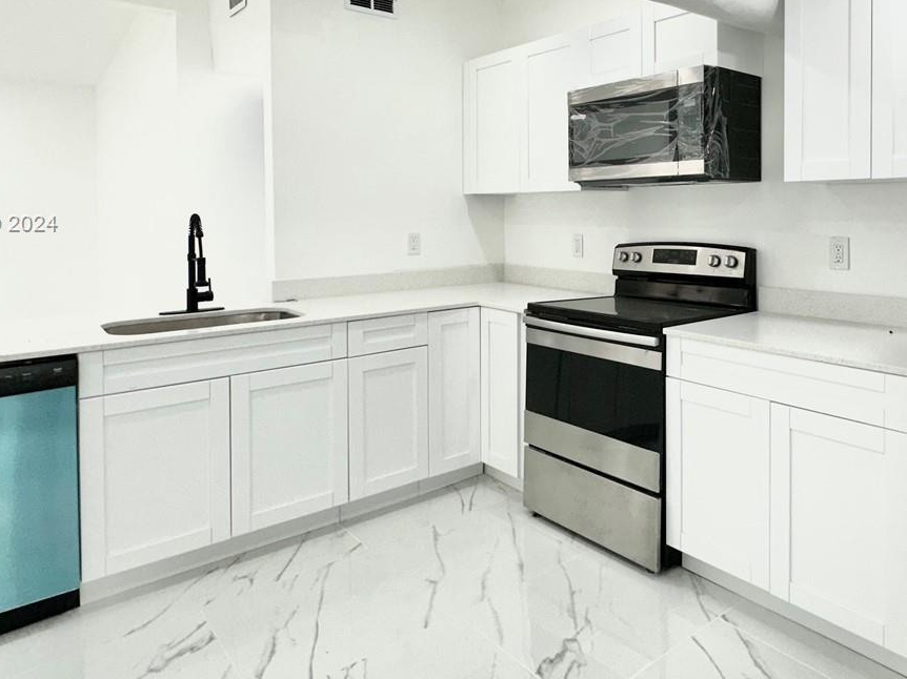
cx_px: 562
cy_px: 225
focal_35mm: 26
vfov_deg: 52.0
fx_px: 681
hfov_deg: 66.4
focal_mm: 2.22
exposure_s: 1/120
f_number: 2.2
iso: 64
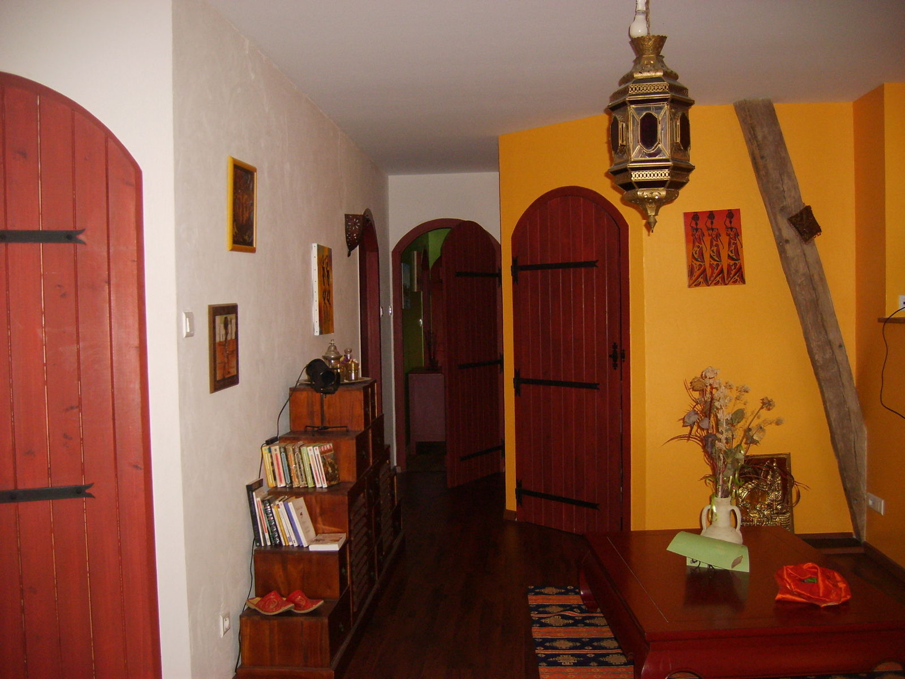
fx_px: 915
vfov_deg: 40.7
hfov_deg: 52.6
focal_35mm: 35
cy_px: 340
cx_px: 452
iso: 150
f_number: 2.8
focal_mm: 5.8
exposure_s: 1/45
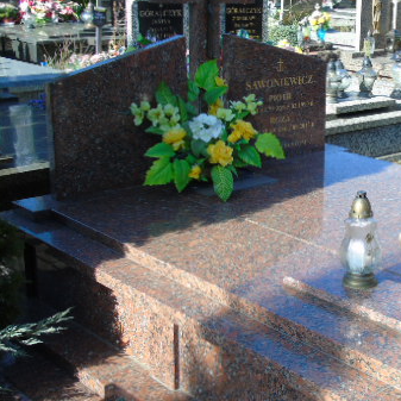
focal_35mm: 57
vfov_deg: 30.0
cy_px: 192
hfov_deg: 28.9
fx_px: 747
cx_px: 359
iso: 80
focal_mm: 6.1
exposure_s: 1/250
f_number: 3.8
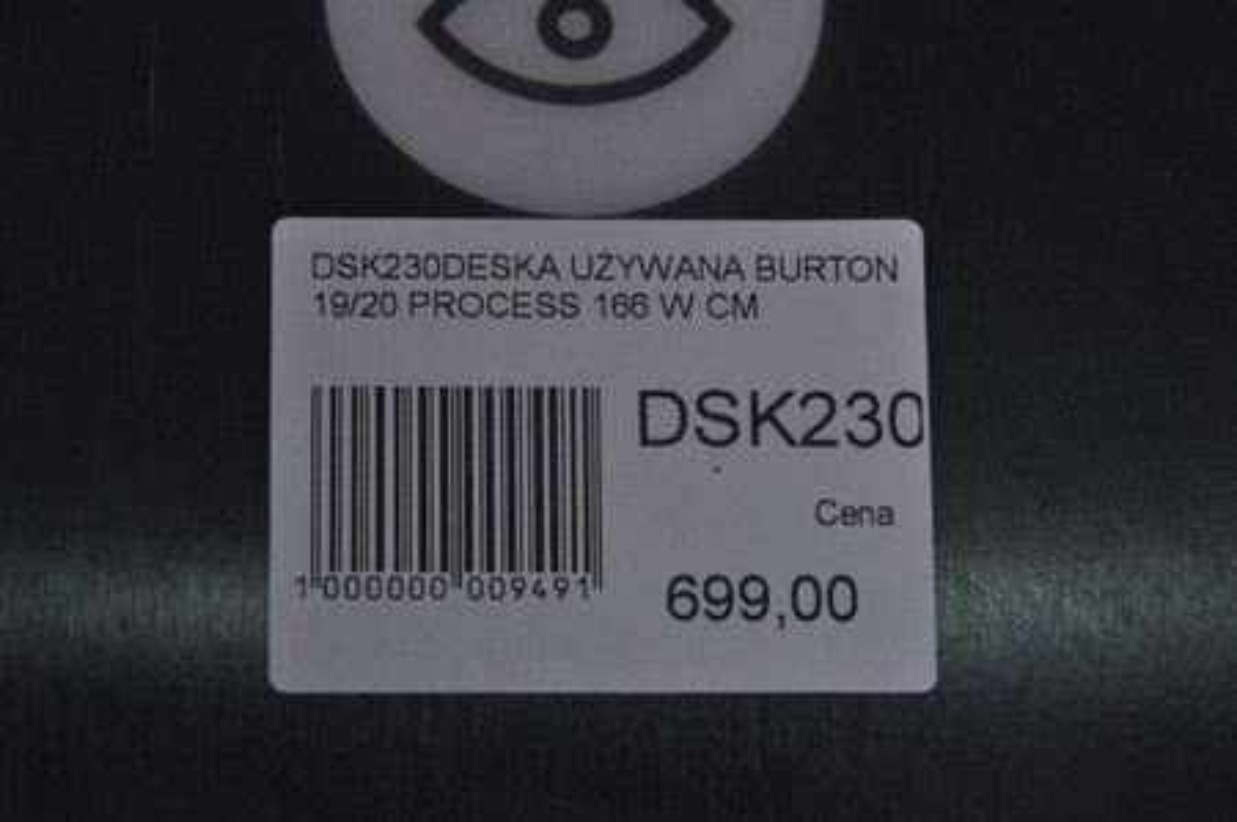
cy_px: 411
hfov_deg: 13.1
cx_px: 618
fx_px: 5406
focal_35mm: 158
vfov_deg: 8.7
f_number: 13
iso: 3200
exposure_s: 1/125
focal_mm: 105
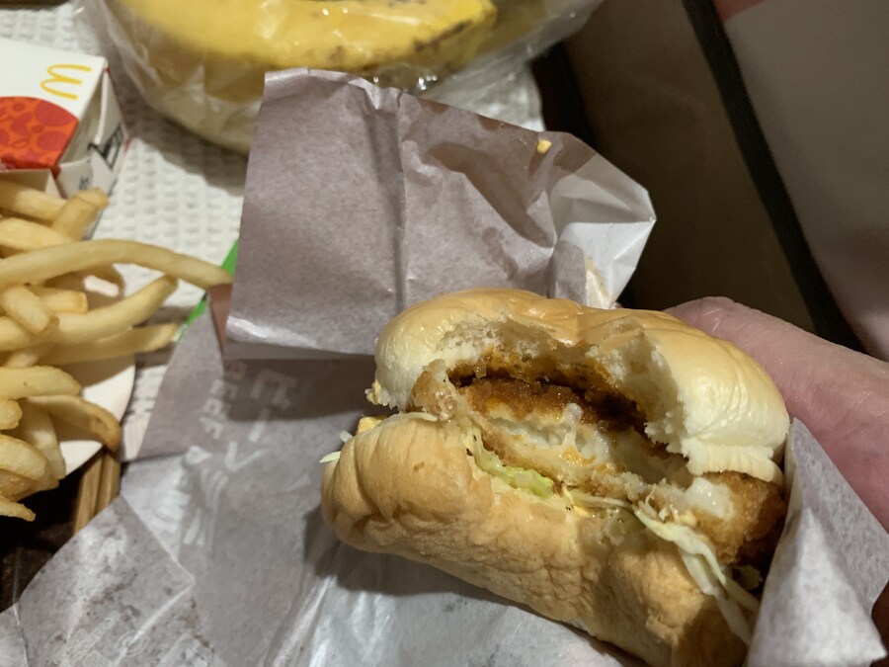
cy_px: 334
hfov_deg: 67.3
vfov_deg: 53.1
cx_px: 444
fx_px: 668
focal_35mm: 26
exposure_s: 1/25
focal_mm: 4.25
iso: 320
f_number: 1.8
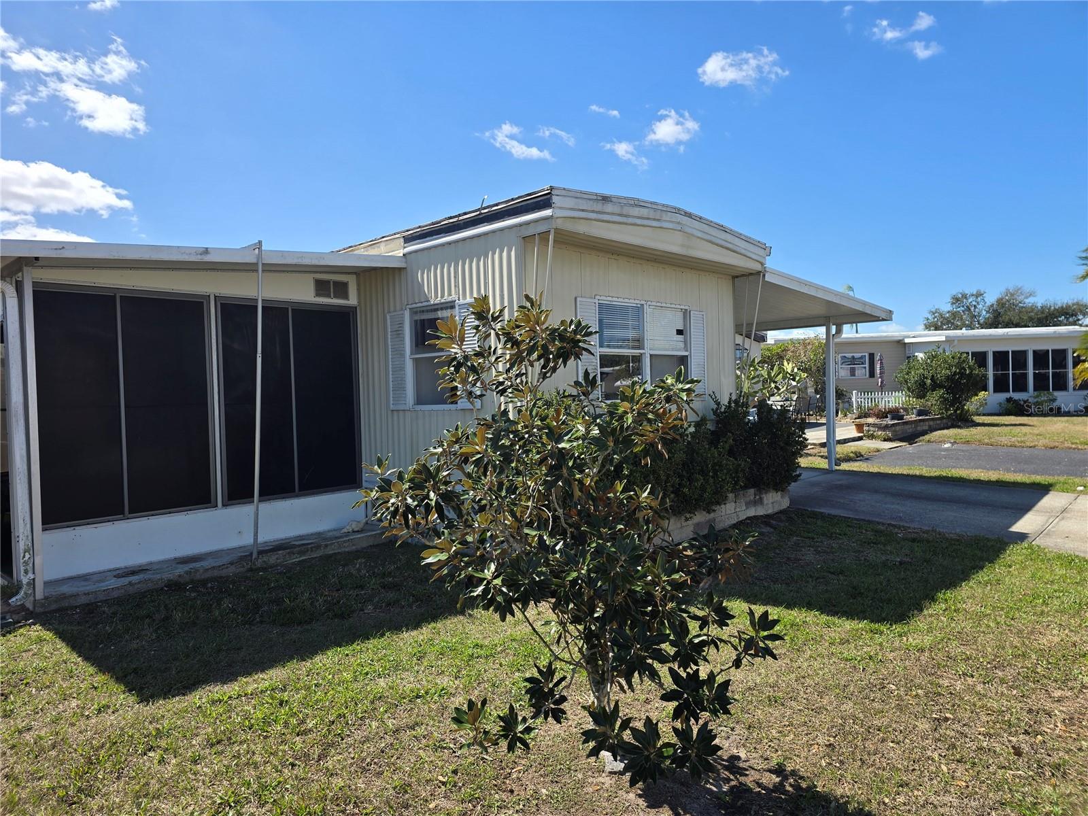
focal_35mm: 23
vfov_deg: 58.9
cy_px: 408
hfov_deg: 73.9
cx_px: 544
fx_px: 723
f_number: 1.7
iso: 12
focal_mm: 6.3
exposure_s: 1/594
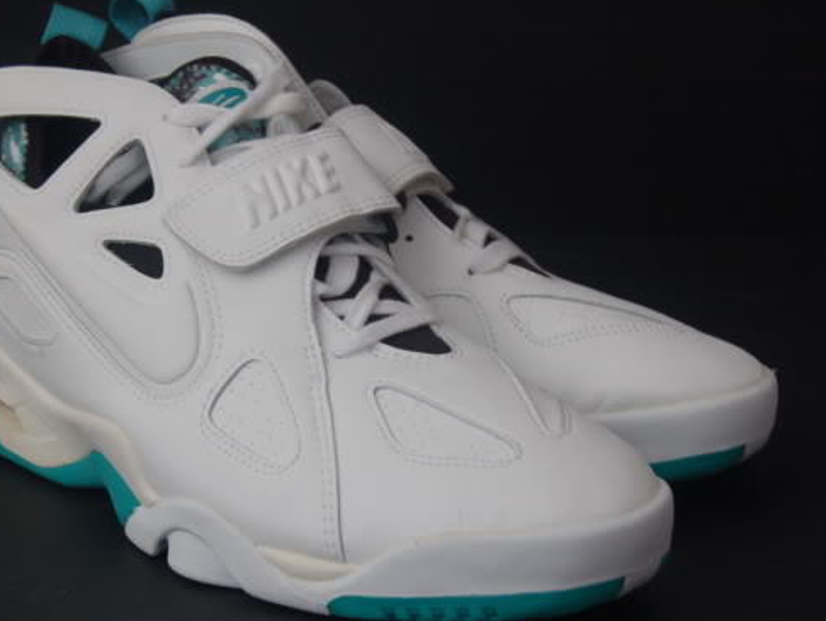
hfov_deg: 27.0
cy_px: 339
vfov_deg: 20.5
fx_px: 1719
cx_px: 388
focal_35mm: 72
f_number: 6.3
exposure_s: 1/6
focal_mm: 38
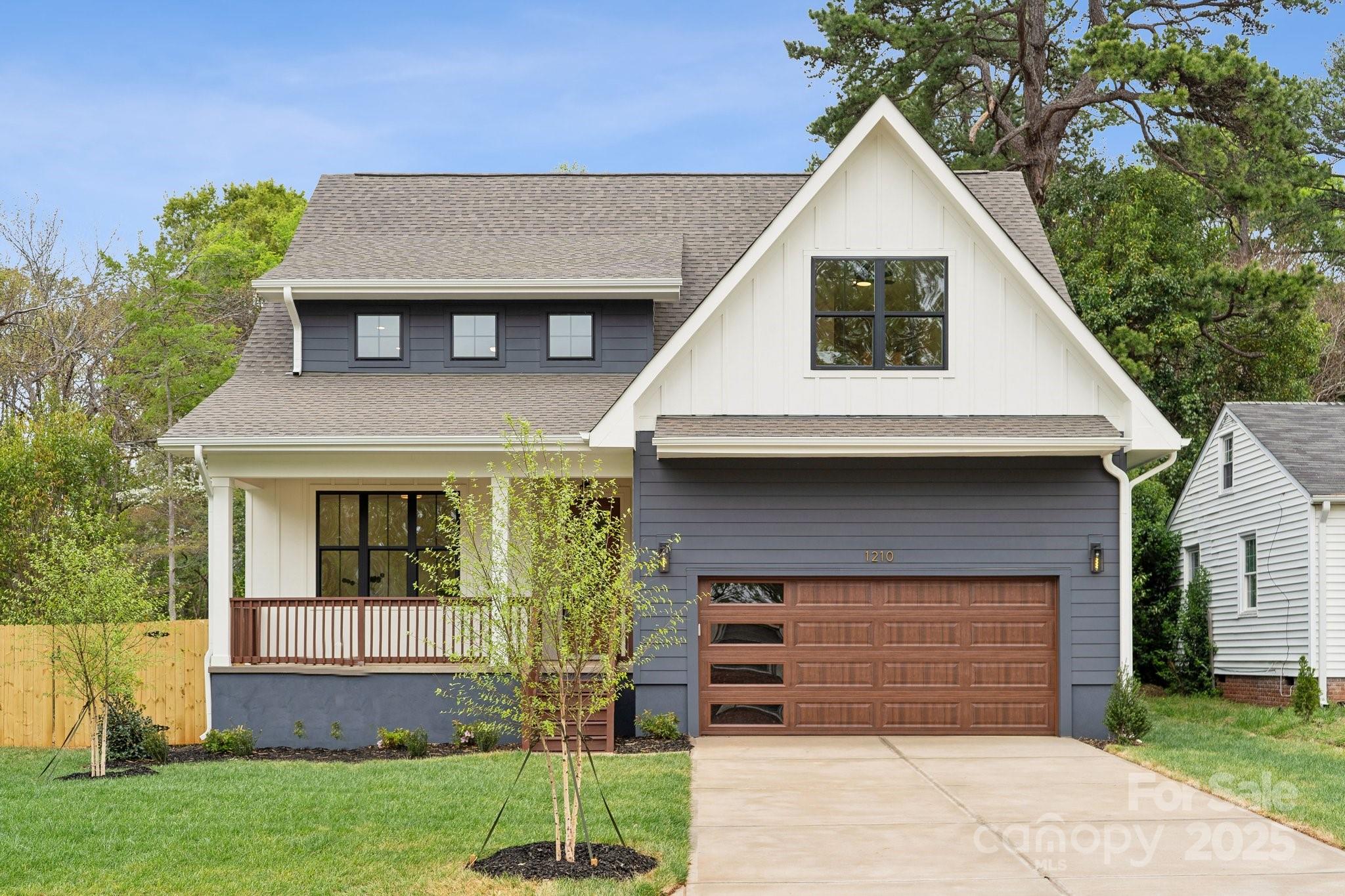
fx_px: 1494
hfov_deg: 48.5
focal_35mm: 40
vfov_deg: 33.4
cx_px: 672
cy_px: 448
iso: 100
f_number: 5
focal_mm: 40
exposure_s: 1/200
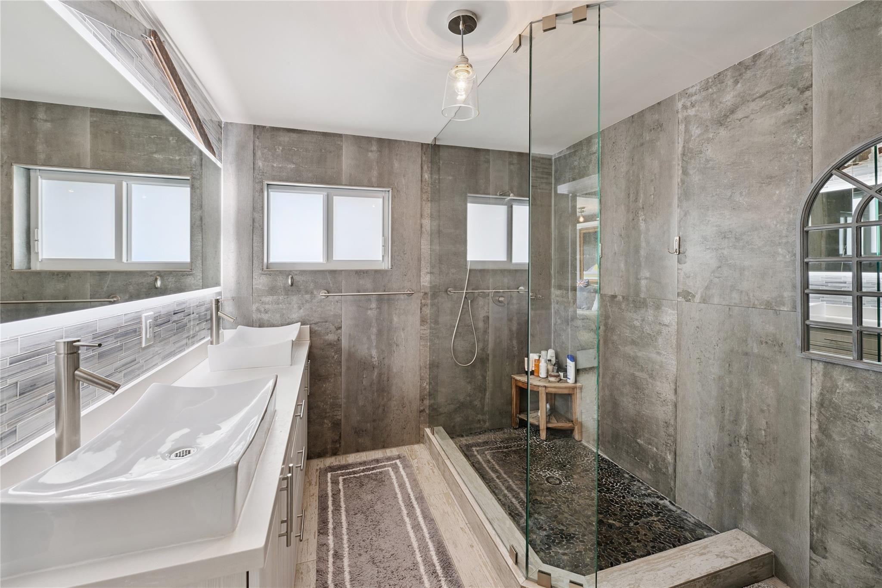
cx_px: 441
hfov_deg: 104.3
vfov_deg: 81.2
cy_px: 294
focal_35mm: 14
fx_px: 343
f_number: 7.1
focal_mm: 14
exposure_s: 1/10
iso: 250
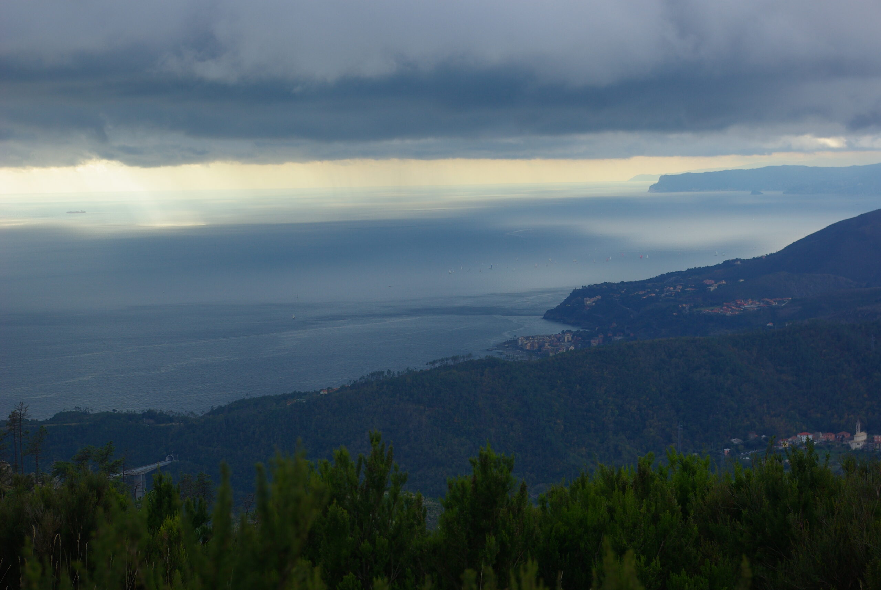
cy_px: 295
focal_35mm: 82
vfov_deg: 16.6
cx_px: 440
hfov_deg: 24.6
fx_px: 2021
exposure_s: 1/125
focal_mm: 55
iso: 100
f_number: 8
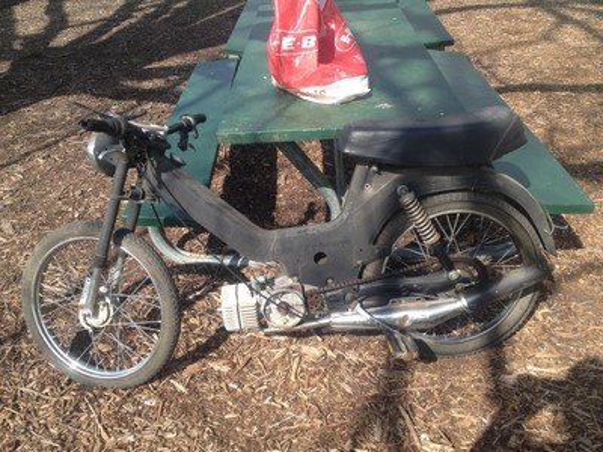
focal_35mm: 35
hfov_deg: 52.6
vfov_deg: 40.7
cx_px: 302
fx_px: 610
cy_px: 226
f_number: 2.4
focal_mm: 4.28
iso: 50
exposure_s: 1/717
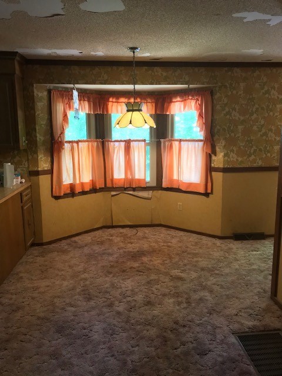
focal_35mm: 28
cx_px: 141
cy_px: 188
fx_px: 304
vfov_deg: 63.4
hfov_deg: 49.7
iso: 200
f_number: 1.8
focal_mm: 3.99
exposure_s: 1/30
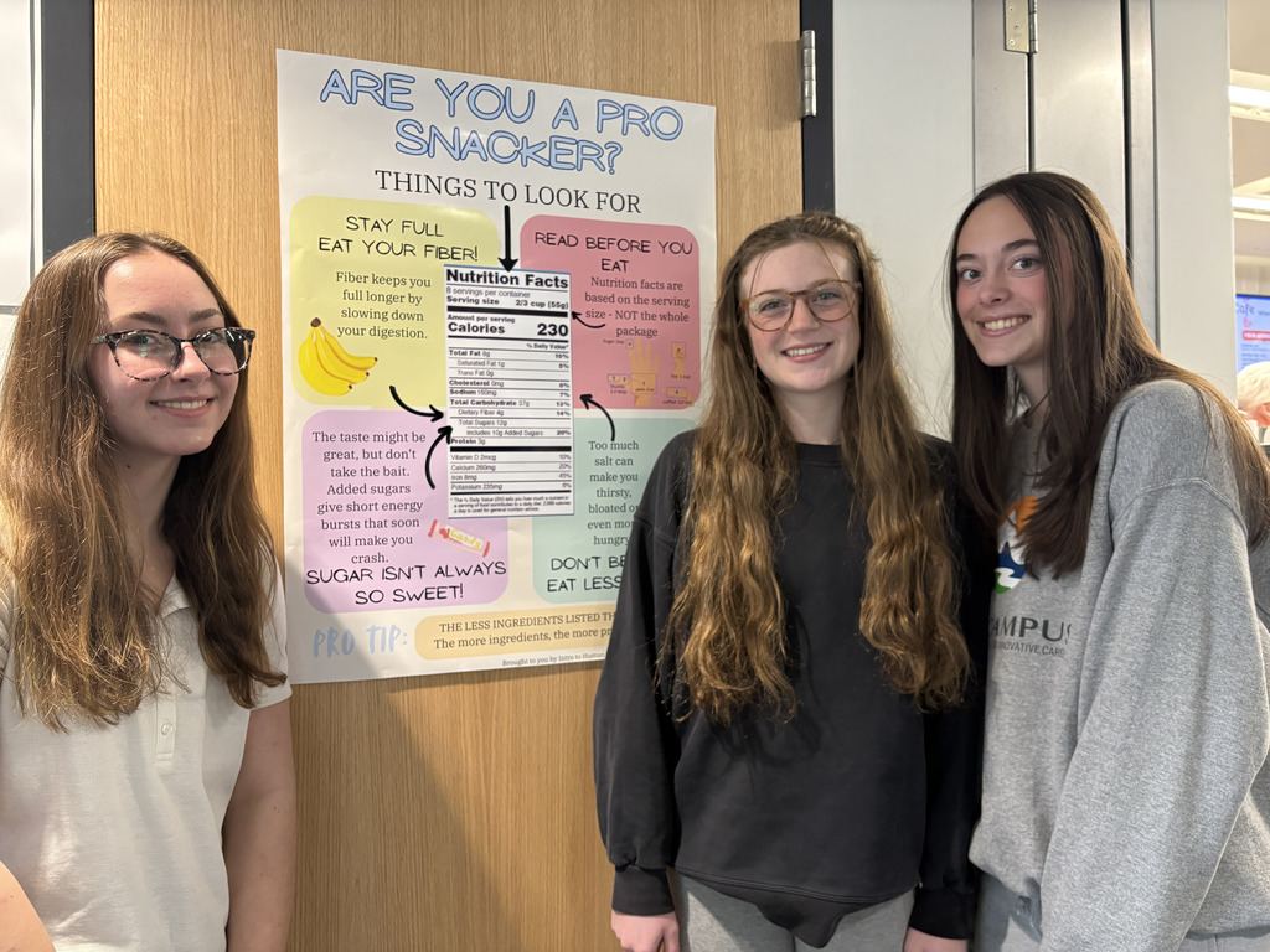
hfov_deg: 67.3
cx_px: 635
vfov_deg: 53.1
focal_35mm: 26
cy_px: 476
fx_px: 954
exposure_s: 1/60
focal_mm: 5.96
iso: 200
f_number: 1.6
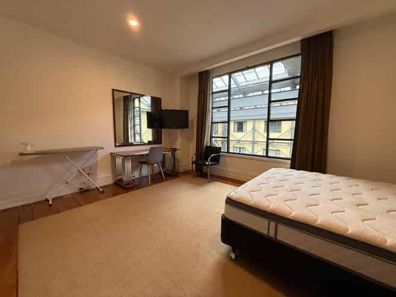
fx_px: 160
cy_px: 148
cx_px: 198
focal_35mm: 14
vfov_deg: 85.6
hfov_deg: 102.1
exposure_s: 1/100
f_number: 2.2
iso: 125
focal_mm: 2.22
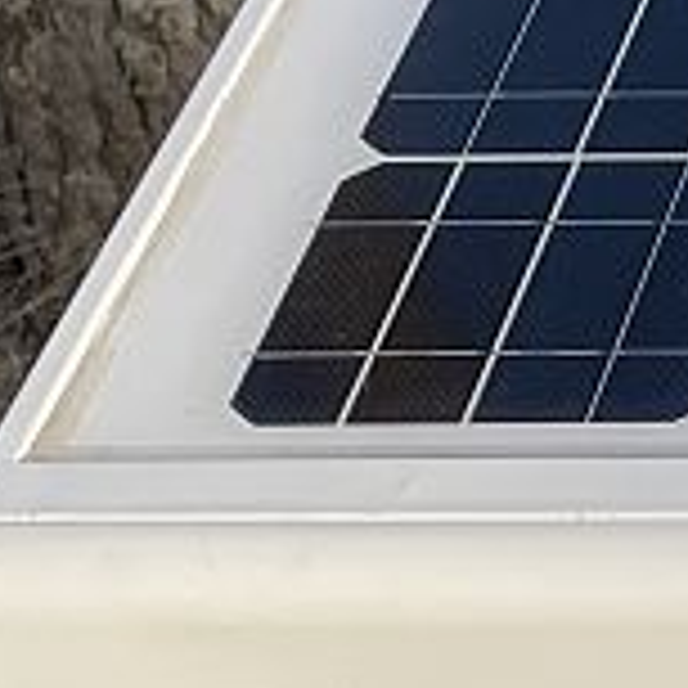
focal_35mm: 180
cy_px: 1156
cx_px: 2019
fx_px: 4048
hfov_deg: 8.3
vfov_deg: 9.3
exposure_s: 1/3300
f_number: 1.6
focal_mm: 4.2
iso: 32
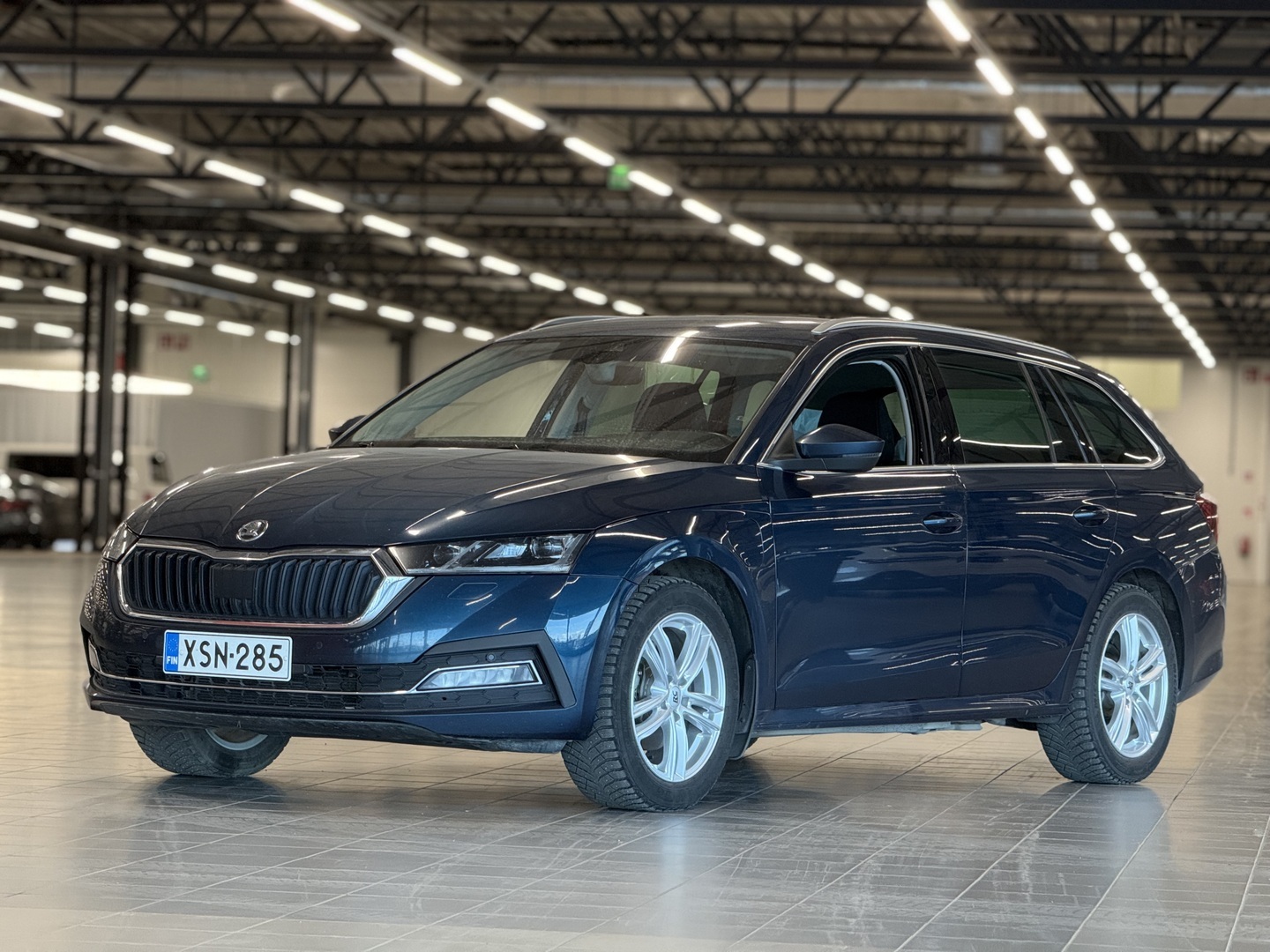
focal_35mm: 120
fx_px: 4403
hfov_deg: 16.4
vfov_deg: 12.3
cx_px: 635
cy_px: 476
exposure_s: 1/99
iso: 320
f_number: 2.8
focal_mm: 15.66
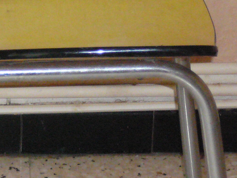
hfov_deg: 7.0
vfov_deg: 5.3
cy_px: 212
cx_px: -16
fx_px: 1917
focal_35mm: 280
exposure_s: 1/30
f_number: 3.9
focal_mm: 16.6
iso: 400
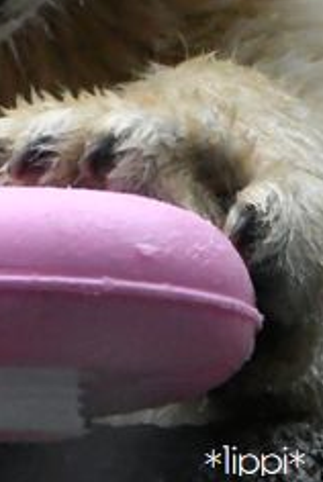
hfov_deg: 0.8
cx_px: -91
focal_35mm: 1650
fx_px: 22140
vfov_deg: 1.2
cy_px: -223
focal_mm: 260
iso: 3200
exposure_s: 1/1600
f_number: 5.6
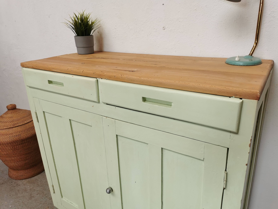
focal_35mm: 27
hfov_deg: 65.3
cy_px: 104
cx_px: 139
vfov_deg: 51.4
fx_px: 217
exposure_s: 1/100
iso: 50
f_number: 1.8
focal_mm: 5.58
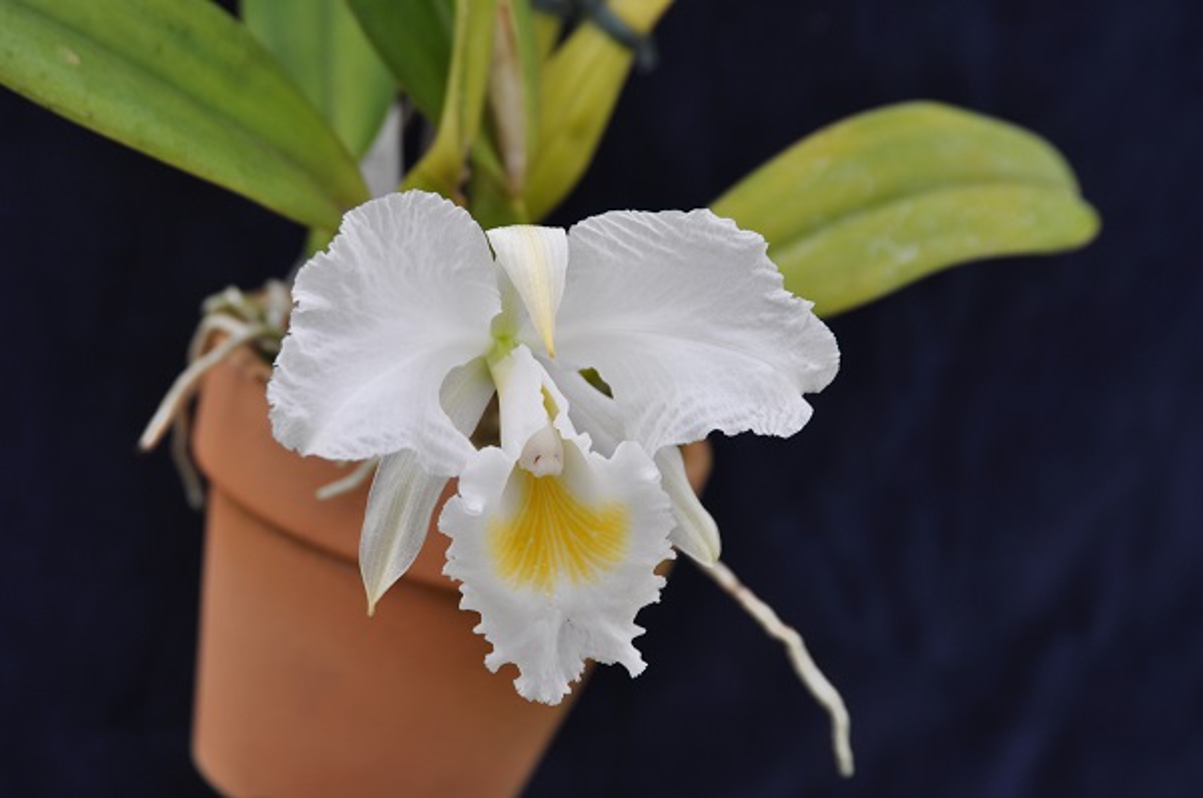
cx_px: 602
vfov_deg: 9.1
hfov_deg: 13.7
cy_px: 399
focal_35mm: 150
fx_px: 5004
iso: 200
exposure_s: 1/50
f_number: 8
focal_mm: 100
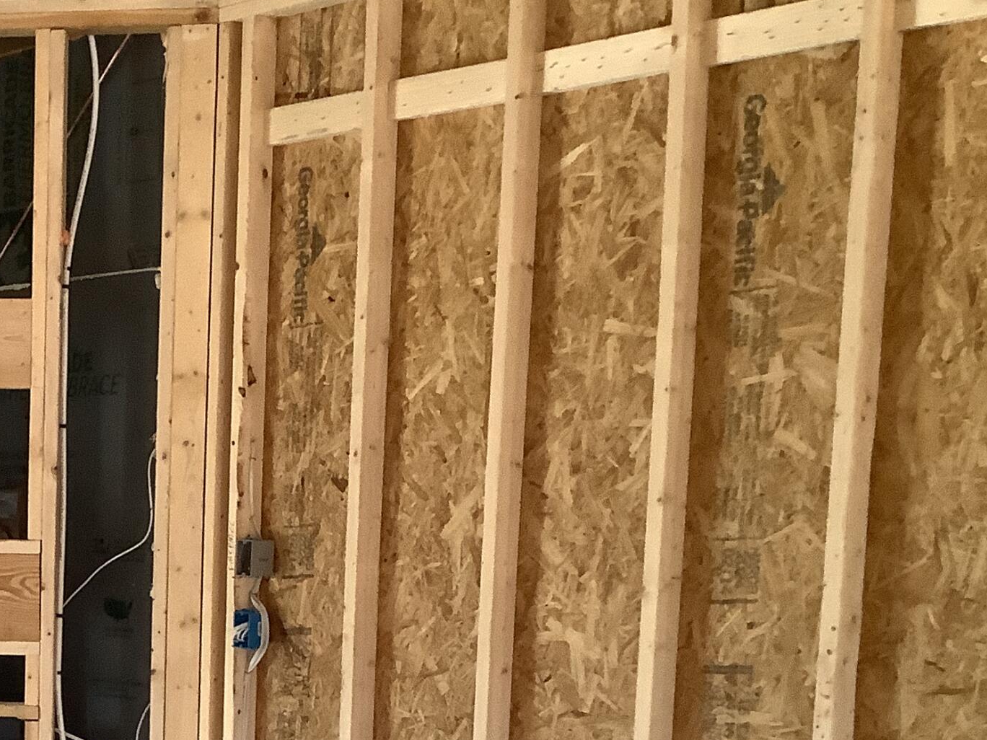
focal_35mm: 68
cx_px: -44
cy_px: 754
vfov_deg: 20.8
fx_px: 1939
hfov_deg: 26.7
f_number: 2.4
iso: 250
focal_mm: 3.3
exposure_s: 1/60
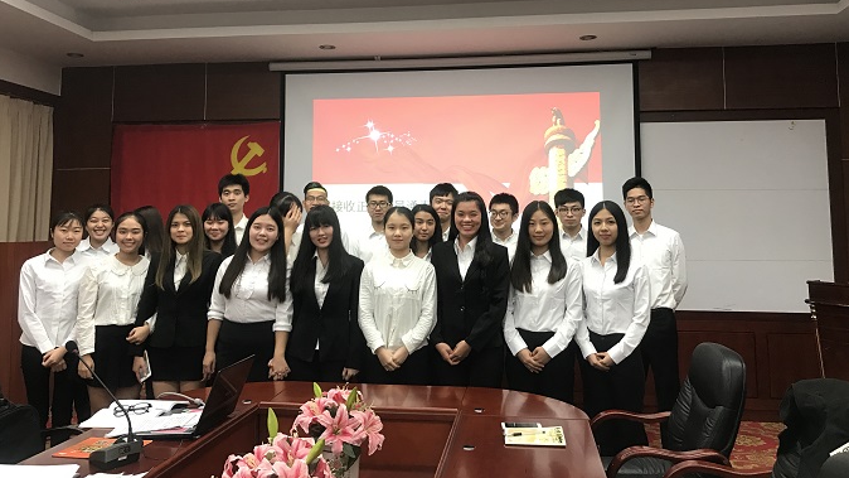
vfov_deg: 37.4
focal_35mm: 31
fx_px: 698
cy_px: 166
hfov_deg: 62.6
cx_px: 421
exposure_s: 1/20
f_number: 1.8
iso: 40
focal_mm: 3.99
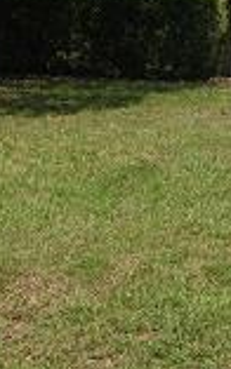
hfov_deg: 11.4
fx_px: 1099
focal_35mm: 109
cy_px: -6
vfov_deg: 18.6
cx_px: 365
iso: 64
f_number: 2.4
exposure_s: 1/1727
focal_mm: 4.28
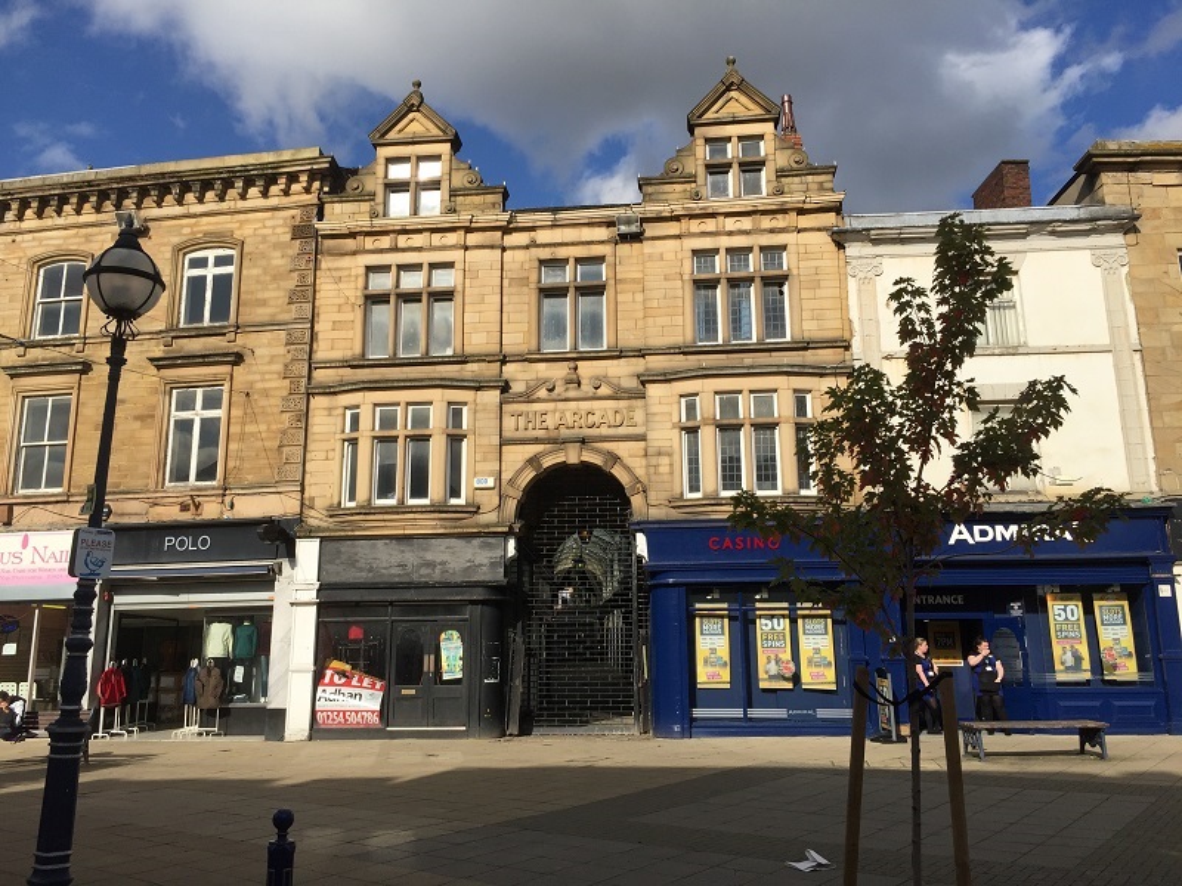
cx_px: 591
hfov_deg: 61.7
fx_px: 990
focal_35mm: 29
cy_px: 443
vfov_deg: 48.2
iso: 32
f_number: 2.2
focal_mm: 4.15
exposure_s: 1/2639
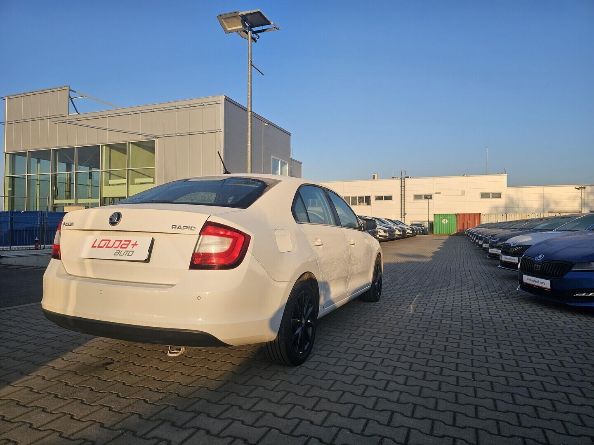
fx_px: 395
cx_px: 297
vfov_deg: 58.9
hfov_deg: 73.9
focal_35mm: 23
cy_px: 222
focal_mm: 6.3
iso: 10
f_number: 1.7
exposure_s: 1/490
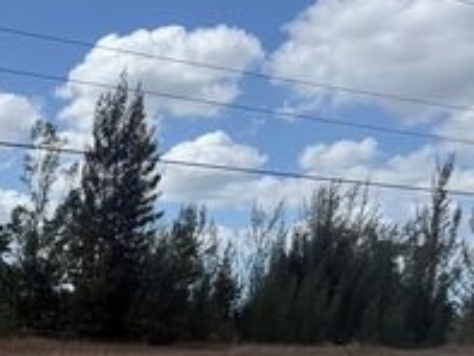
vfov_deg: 23.2
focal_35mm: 61
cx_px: -115
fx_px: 836
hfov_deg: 27.3
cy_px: 345
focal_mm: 6.76
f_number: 1.78
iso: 80
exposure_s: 1/5319
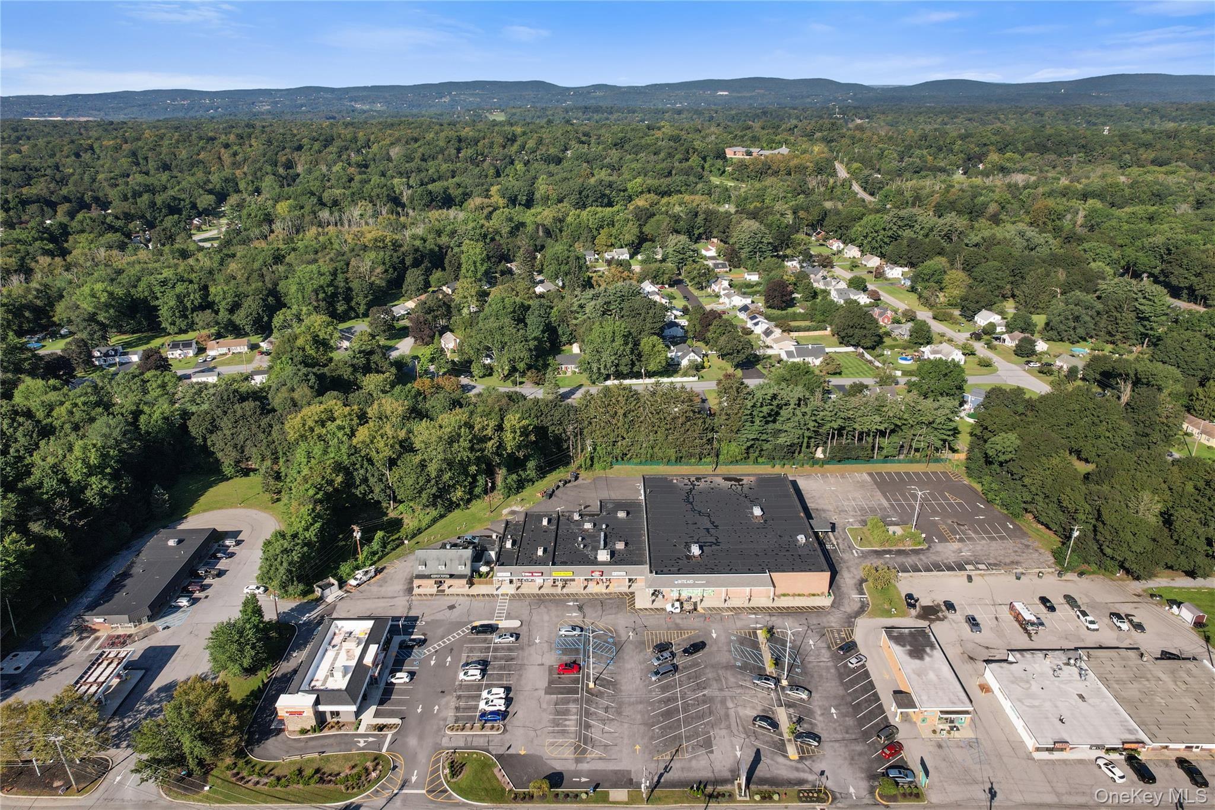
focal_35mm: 22
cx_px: 608
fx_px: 742
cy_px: 405
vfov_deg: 57.2
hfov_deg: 78.6
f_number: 2.8
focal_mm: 8.38
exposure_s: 1/500
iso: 130
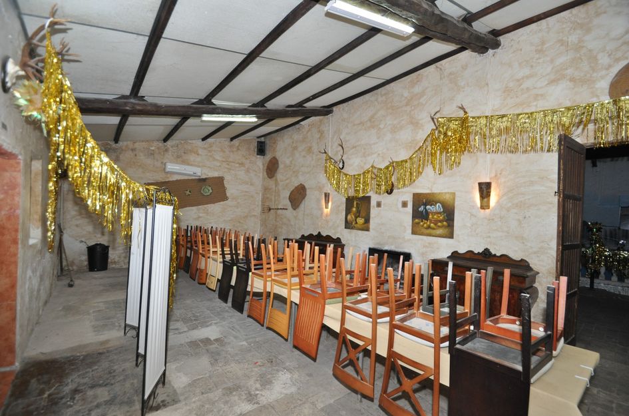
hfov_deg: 100.5
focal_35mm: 15
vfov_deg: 77.0
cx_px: 314
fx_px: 261
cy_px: 208
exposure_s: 1/60
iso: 800
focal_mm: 10
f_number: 4
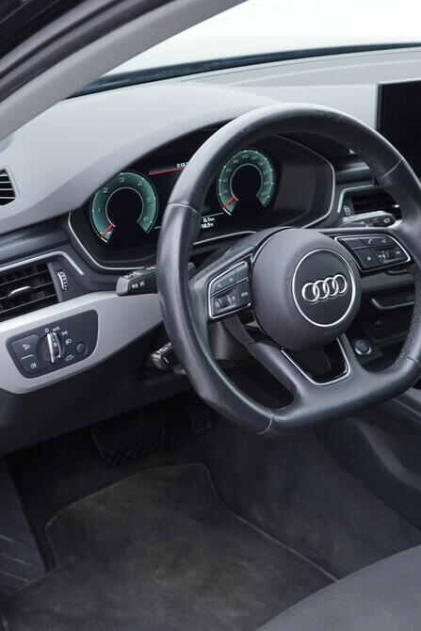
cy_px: 312
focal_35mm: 55
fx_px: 964
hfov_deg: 24.5
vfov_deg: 36.2
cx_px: 279
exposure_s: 1/40
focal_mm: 24
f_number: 2.8
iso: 200
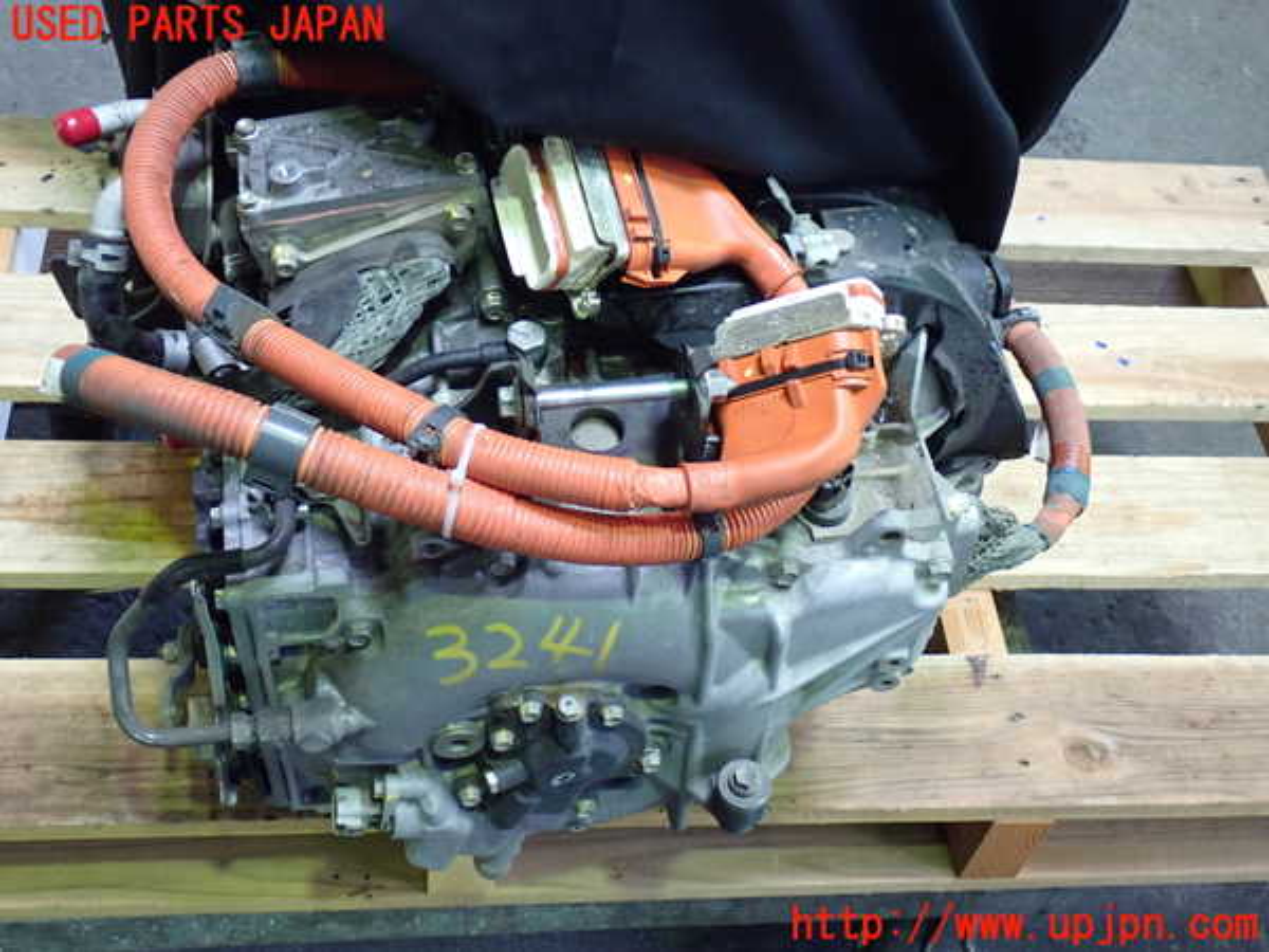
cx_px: 634
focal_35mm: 44
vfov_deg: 32.9
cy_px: 476
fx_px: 1613
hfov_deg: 42.9
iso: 640
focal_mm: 7.84
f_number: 2.9
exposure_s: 1/40
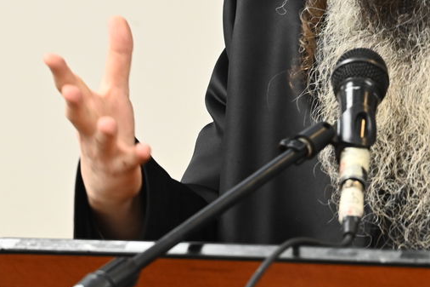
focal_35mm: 498
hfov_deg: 4.1
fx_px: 5946
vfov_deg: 2.8
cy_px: -39
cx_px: 374
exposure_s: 1/160
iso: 2500
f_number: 6.3
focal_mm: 180
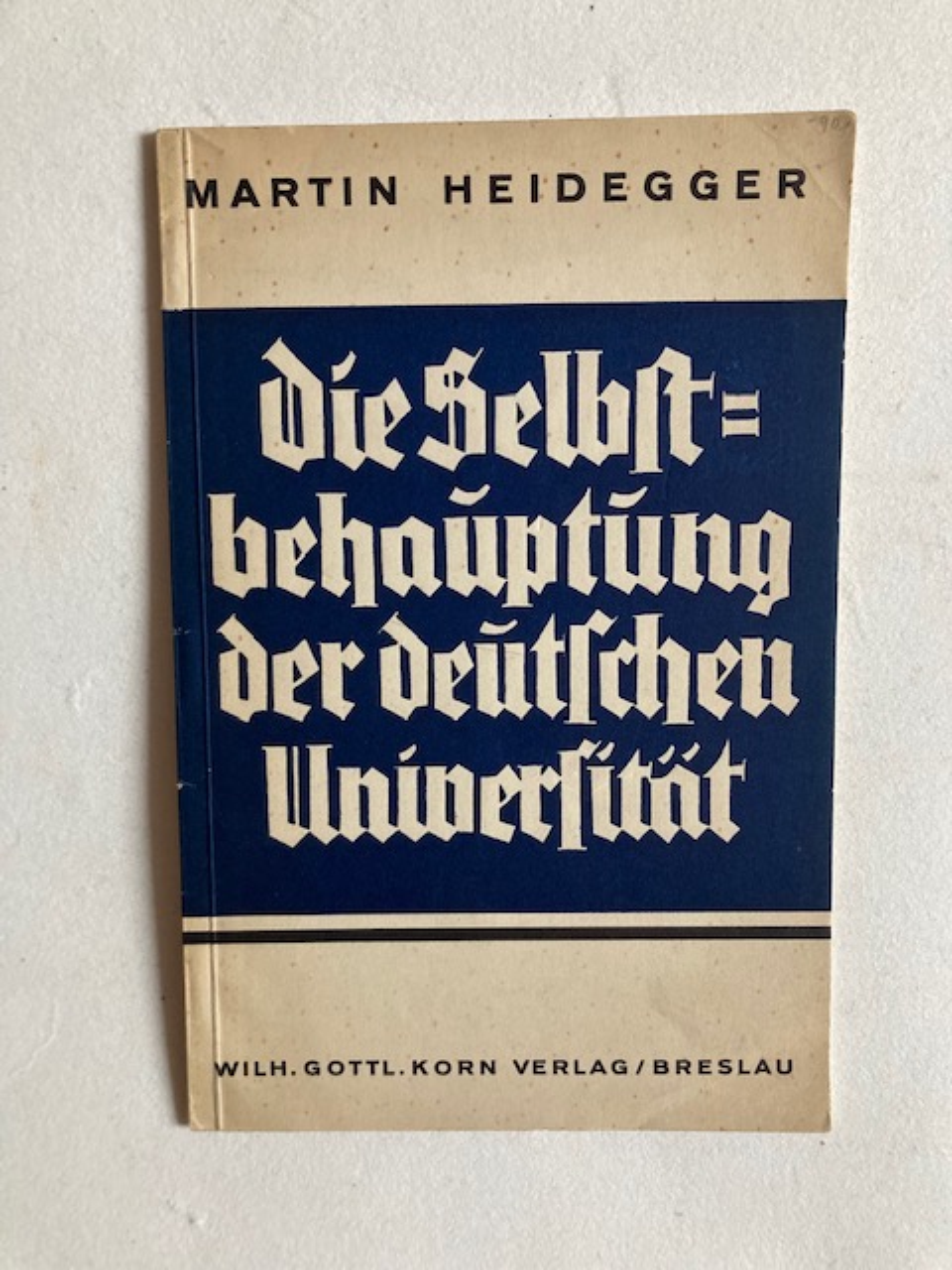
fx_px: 1027
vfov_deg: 63.4
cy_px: 635
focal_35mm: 28
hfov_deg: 49.7
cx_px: 476
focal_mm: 3.99
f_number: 1.8
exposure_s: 1/50
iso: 160
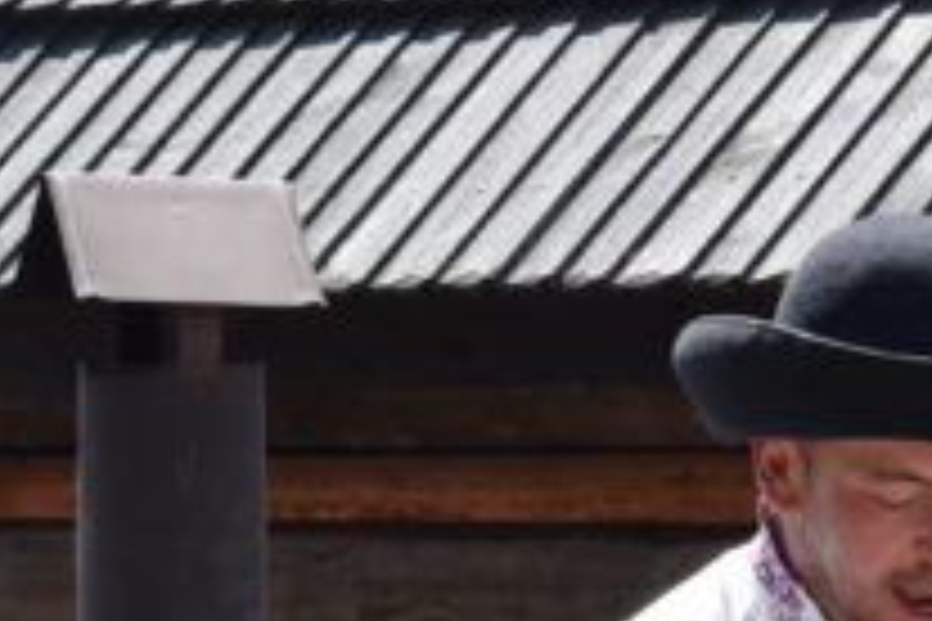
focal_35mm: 245
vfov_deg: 5.6
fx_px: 6342
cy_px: 918
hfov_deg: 8.3
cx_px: 1333
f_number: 9
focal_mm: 50
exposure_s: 1/100
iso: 100
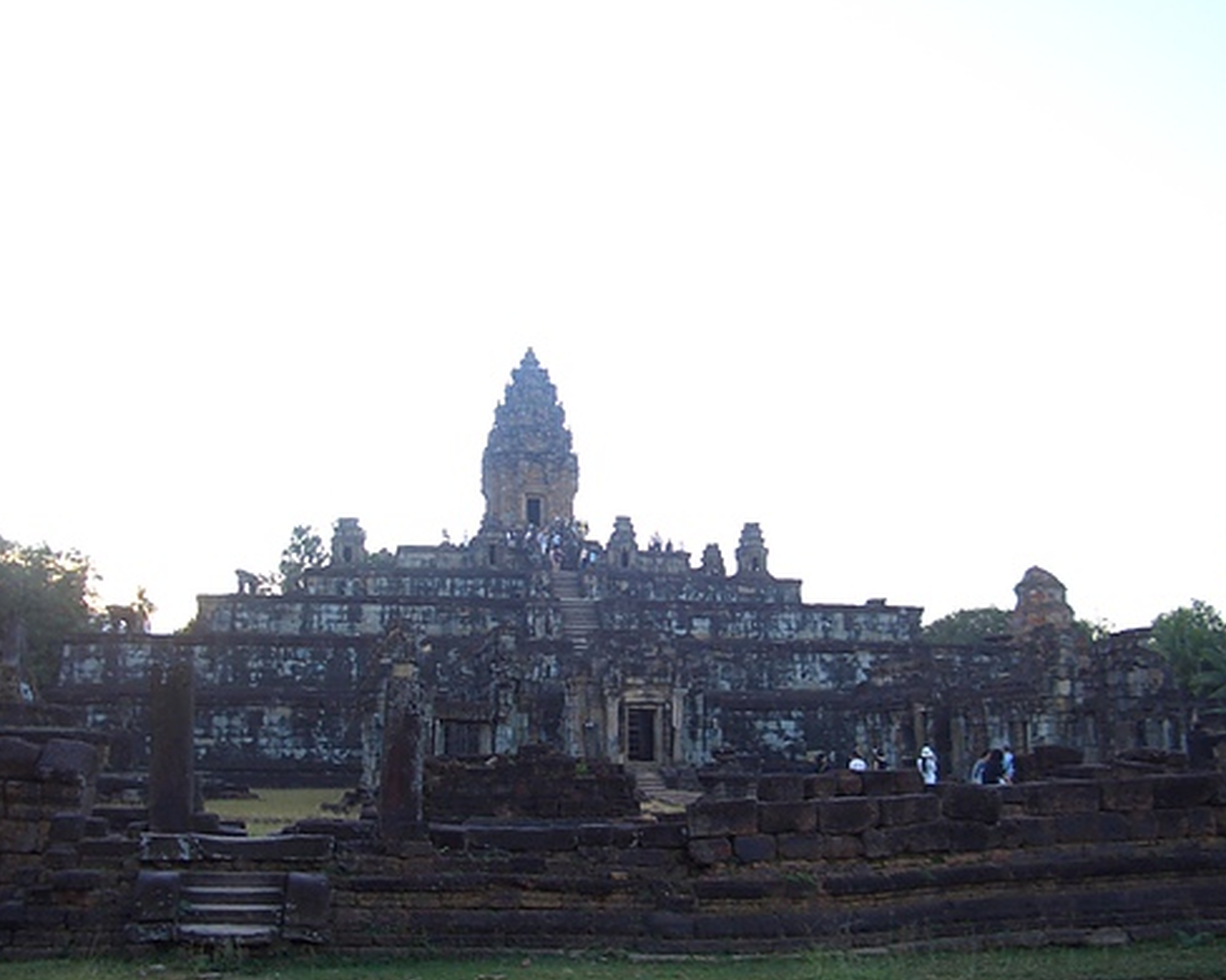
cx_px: 641
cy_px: 515
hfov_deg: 43.8
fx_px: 1523
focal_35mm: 42
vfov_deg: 35.6
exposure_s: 1/80
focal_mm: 5.8
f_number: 2.6
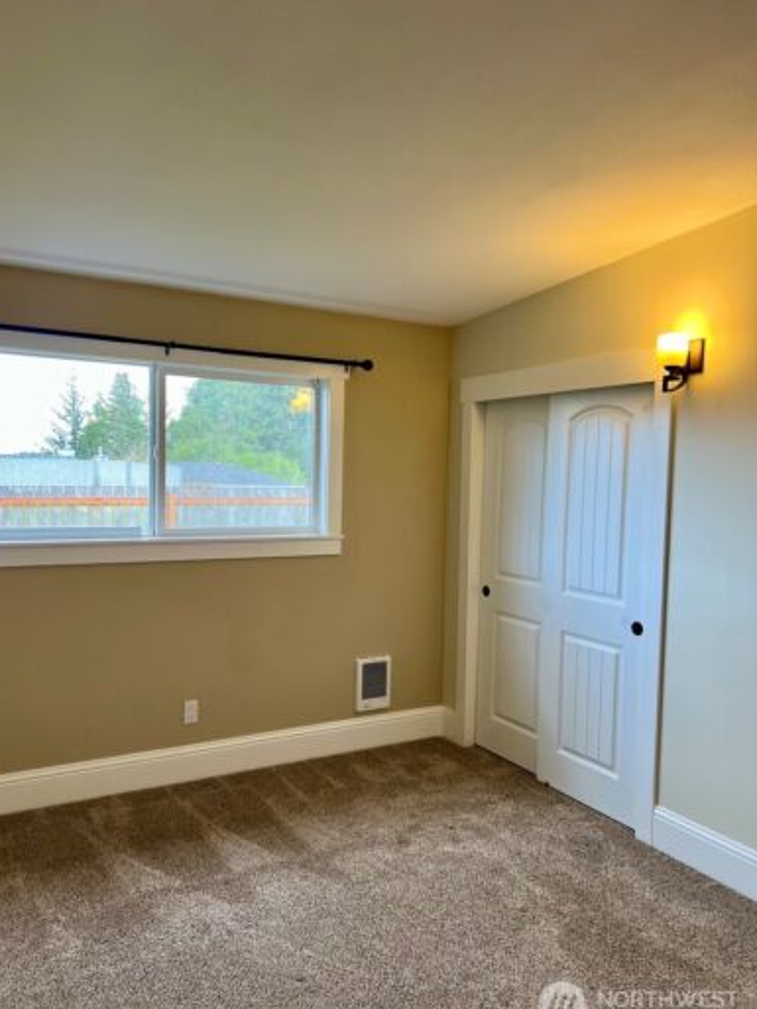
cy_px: 514
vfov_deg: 65.3
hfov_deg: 51.4
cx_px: 368
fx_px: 787
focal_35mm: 27
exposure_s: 1/120
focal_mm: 5.7
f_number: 1.5
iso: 100
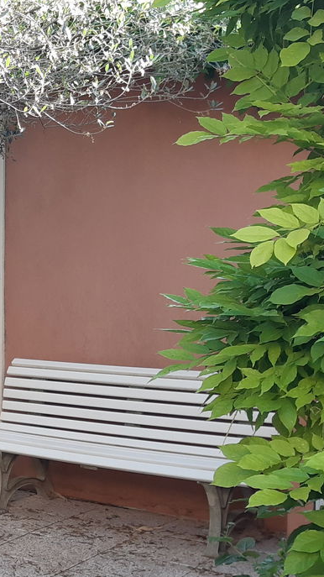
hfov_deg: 14.9
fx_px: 1009
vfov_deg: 31.9
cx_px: -327
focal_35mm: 66
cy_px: 307
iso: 40
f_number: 1.7
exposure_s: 1/111
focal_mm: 3.92
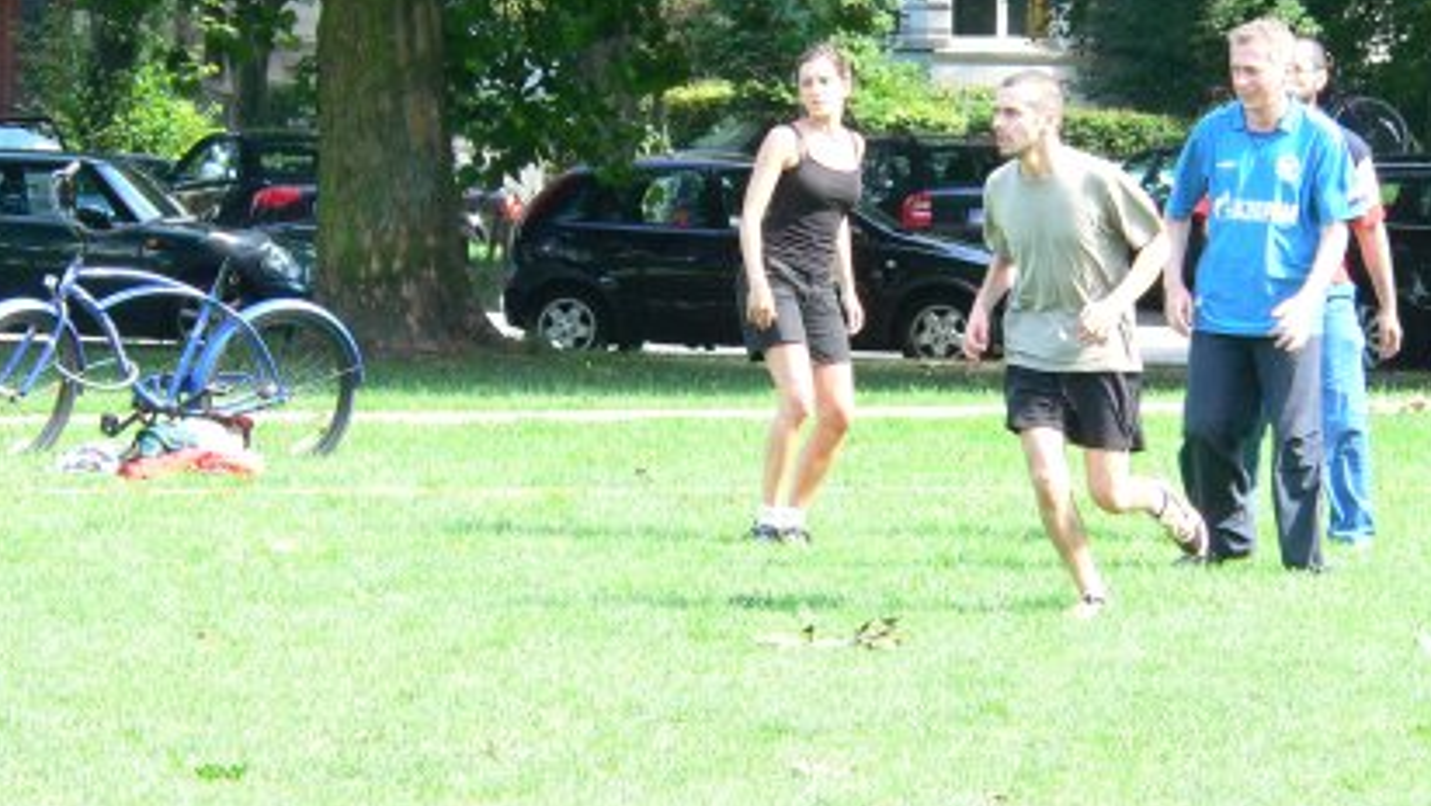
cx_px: 691
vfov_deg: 4.4
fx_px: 10399
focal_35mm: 274
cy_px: 427
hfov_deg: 7.9
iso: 400
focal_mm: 38.3
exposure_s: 1/200
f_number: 4.6
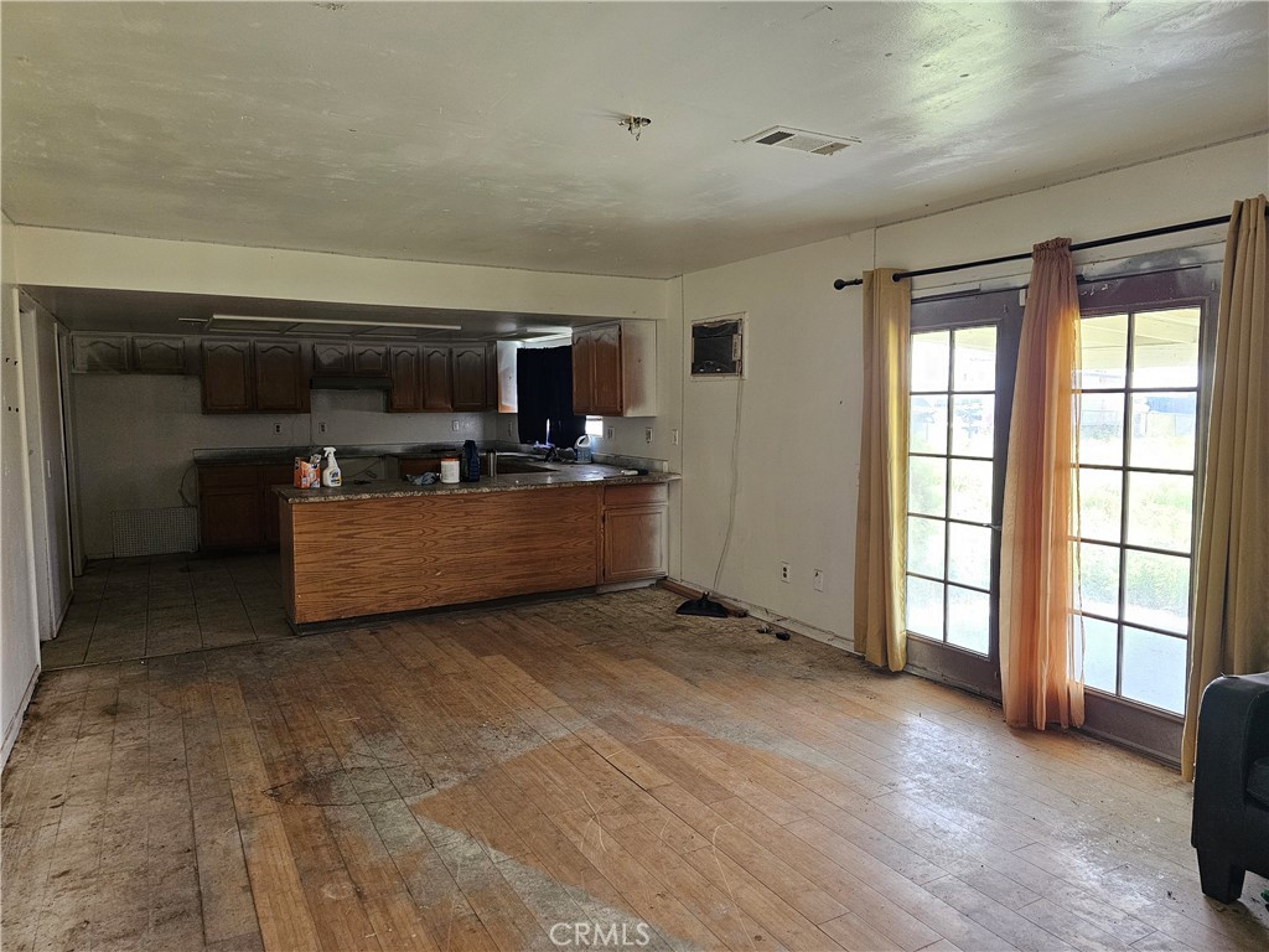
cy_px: 476
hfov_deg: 73.9
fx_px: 843
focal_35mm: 23
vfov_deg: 58.9
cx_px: 634
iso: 320
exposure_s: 1/120
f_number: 1.7
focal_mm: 6.3
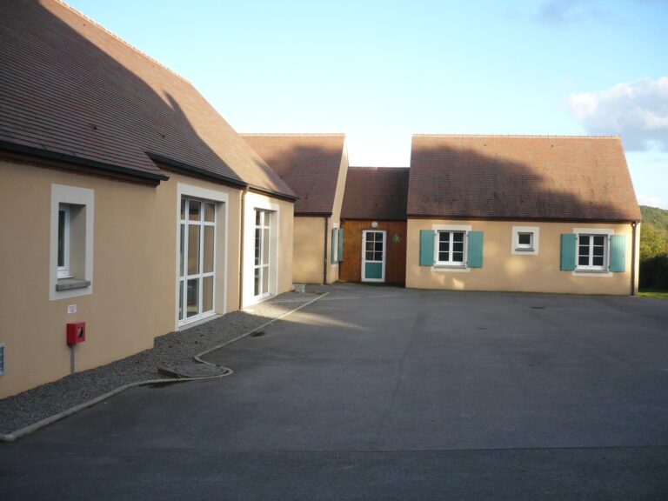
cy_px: 250
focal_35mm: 35
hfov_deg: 52.6
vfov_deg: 40.7
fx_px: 675
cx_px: 334
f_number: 2.8
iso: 100
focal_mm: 5.8
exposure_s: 1/400
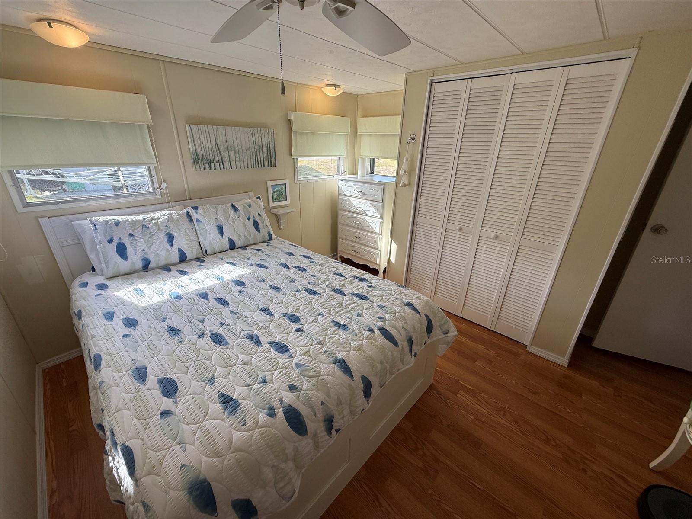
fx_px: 280
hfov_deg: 102.1
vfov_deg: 85.7
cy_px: 260
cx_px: 346
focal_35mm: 14
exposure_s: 1/242
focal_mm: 2.22
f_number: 2.2
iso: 64
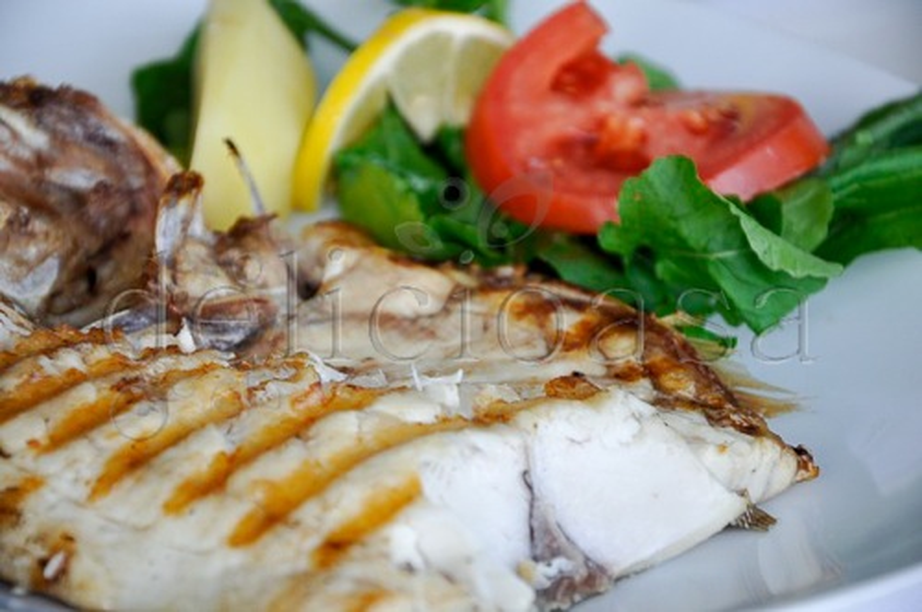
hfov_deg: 13.1
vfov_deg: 8.7
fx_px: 4028
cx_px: 461
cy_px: 306
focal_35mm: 158
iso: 400
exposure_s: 1/125
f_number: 7.1
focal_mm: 105
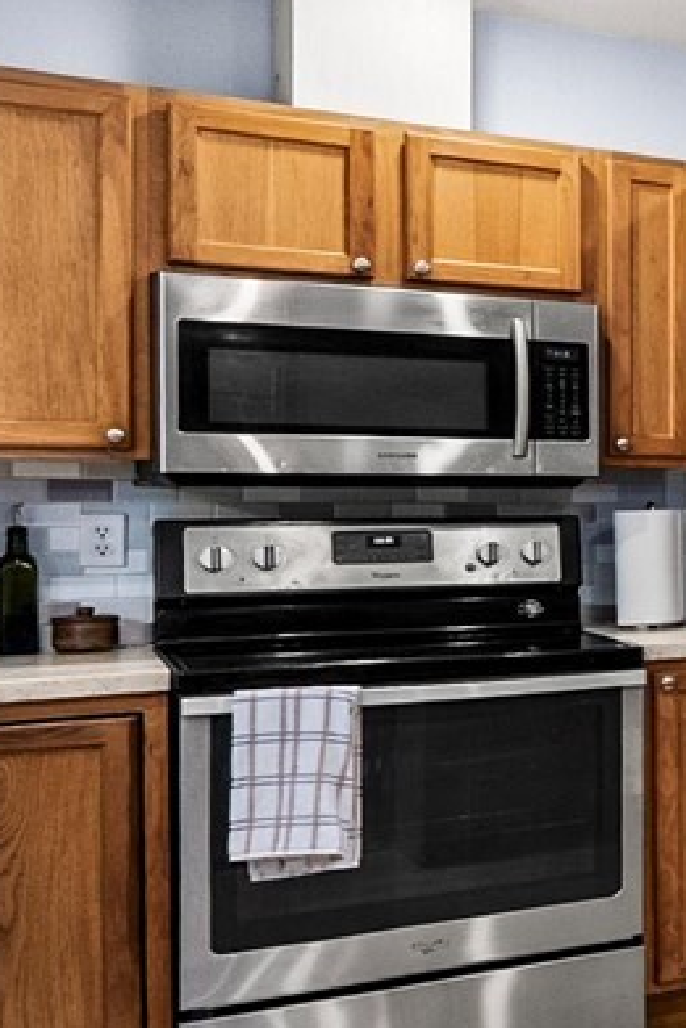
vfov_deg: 38.2
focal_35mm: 52
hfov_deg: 14.3
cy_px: 552
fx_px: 1485
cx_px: 1728
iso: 1000
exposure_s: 1/8
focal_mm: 12
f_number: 7.1
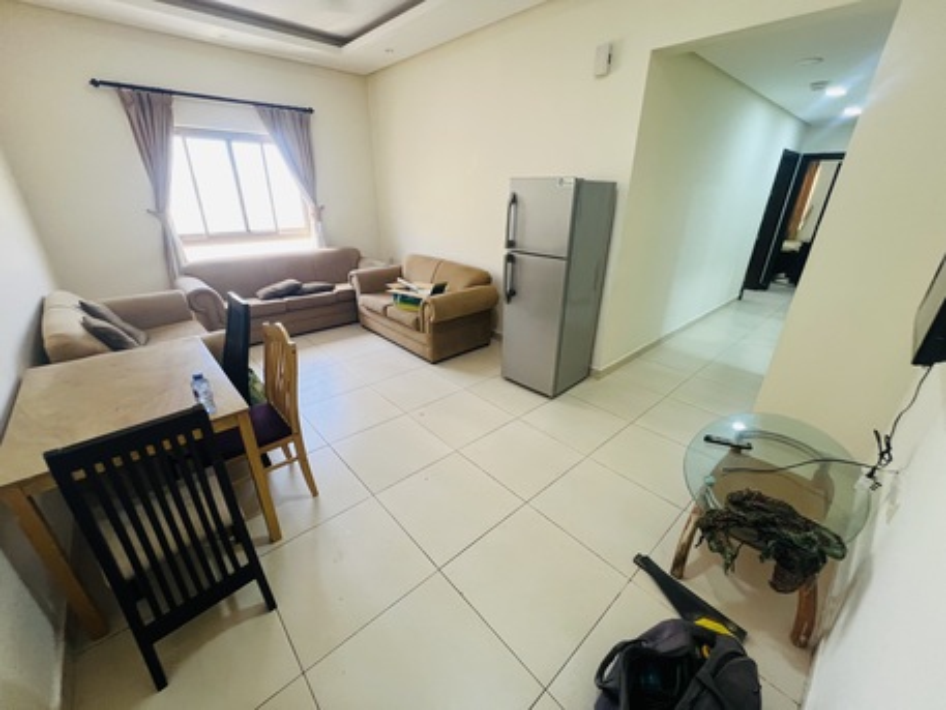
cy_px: 355
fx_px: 355
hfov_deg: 106.2
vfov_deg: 89.9
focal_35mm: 13
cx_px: 473
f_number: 1.8
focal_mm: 1.57
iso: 125
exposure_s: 1/50
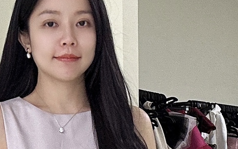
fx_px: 662
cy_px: 378
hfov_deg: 20.3
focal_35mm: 102
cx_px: 78
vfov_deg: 10.6
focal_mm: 2.69
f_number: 1.9
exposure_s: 1/60
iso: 125
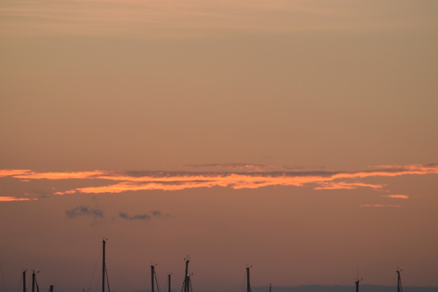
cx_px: 219
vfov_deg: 4.6
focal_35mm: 300
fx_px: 3650
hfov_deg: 6.9
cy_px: 146
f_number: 9
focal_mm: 200
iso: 200
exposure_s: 1/160
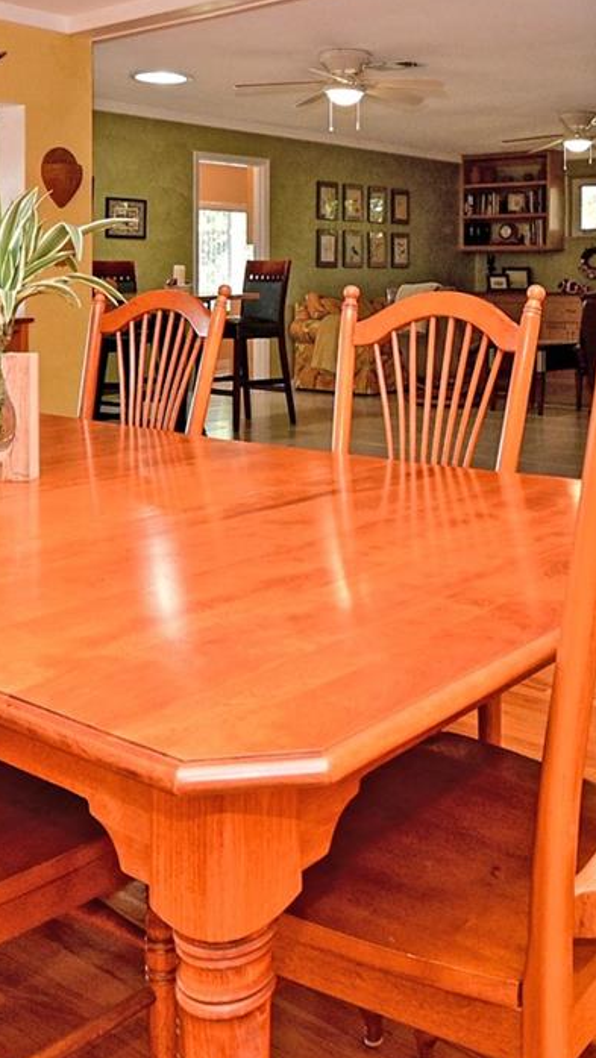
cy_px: 280
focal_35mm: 36
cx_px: 429
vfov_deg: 53.1
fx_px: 1011
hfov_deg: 32.4
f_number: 6.3
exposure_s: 1/100
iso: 500
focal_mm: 10
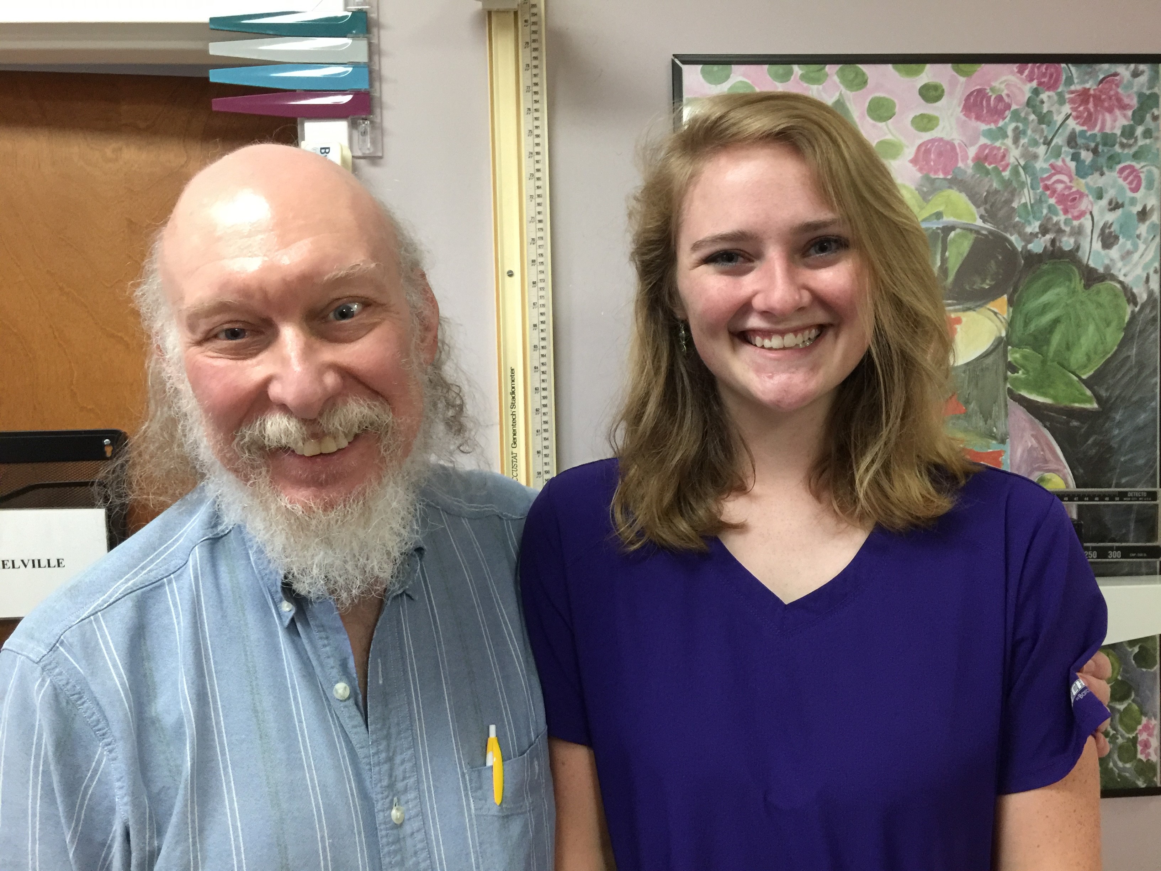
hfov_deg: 61.7
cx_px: 580
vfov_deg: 48.2
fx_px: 973
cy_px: 436
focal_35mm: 29
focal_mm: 4.15
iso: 160
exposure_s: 1/15
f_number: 2.2
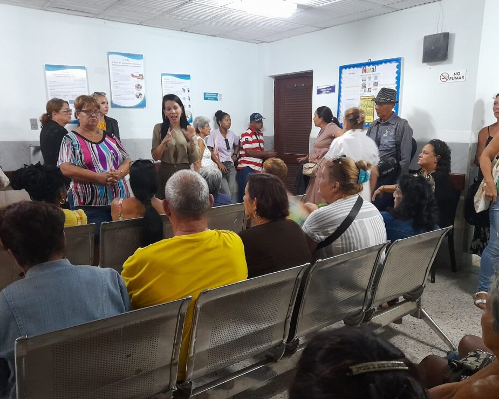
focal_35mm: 27
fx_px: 399
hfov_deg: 64.1
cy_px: 197
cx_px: 249
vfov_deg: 53.2
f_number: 2
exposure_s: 1/24
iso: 640
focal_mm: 4.6
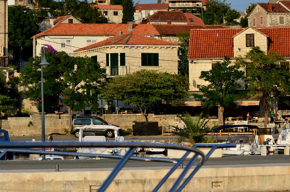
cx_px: 154
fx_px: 948
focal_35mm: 118
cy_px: 85
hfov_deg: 17.4
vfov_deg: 11.5
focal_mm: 70
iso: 400
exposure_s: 1/2500
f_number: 5.6
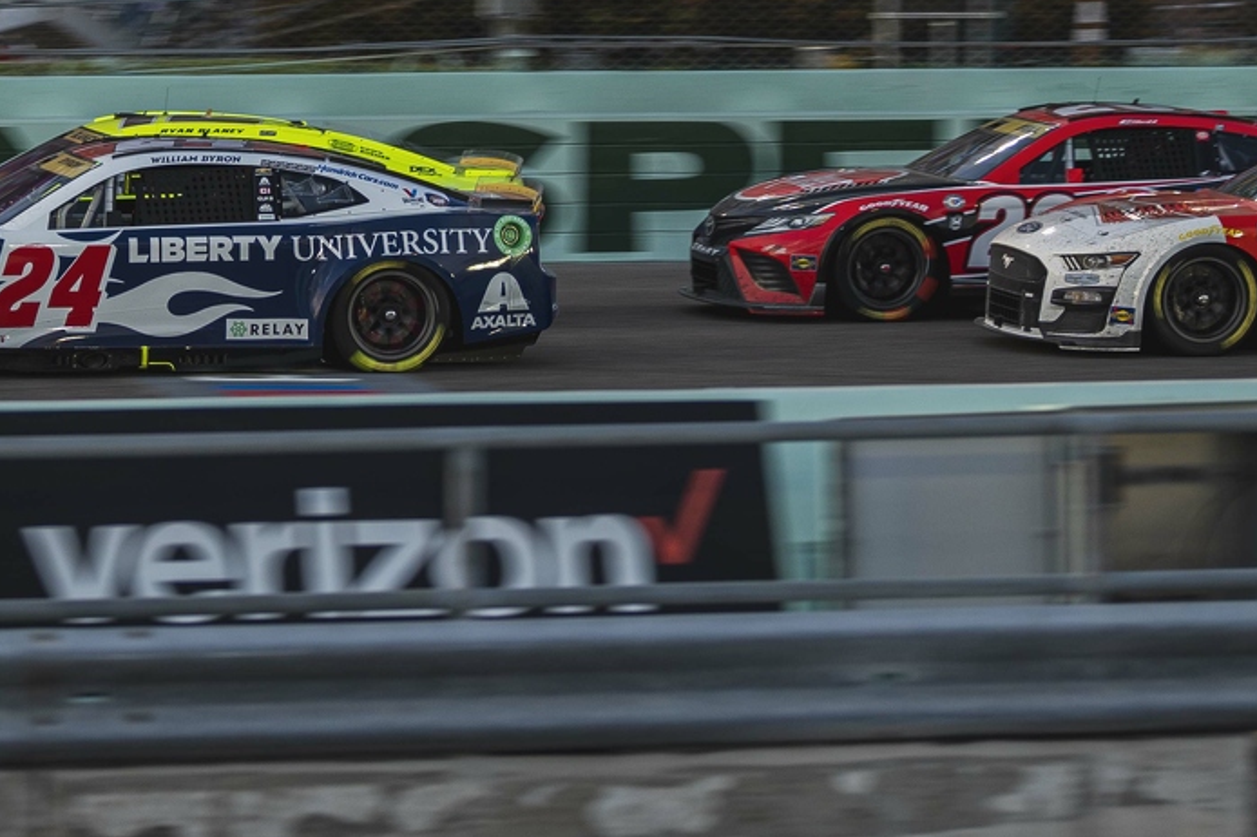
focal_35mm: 167
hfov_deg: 12.3
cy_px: 250
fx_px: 5828
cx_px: 426
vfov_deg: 8.2
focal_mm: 70
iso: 100
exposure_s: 1/320
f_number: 2.8
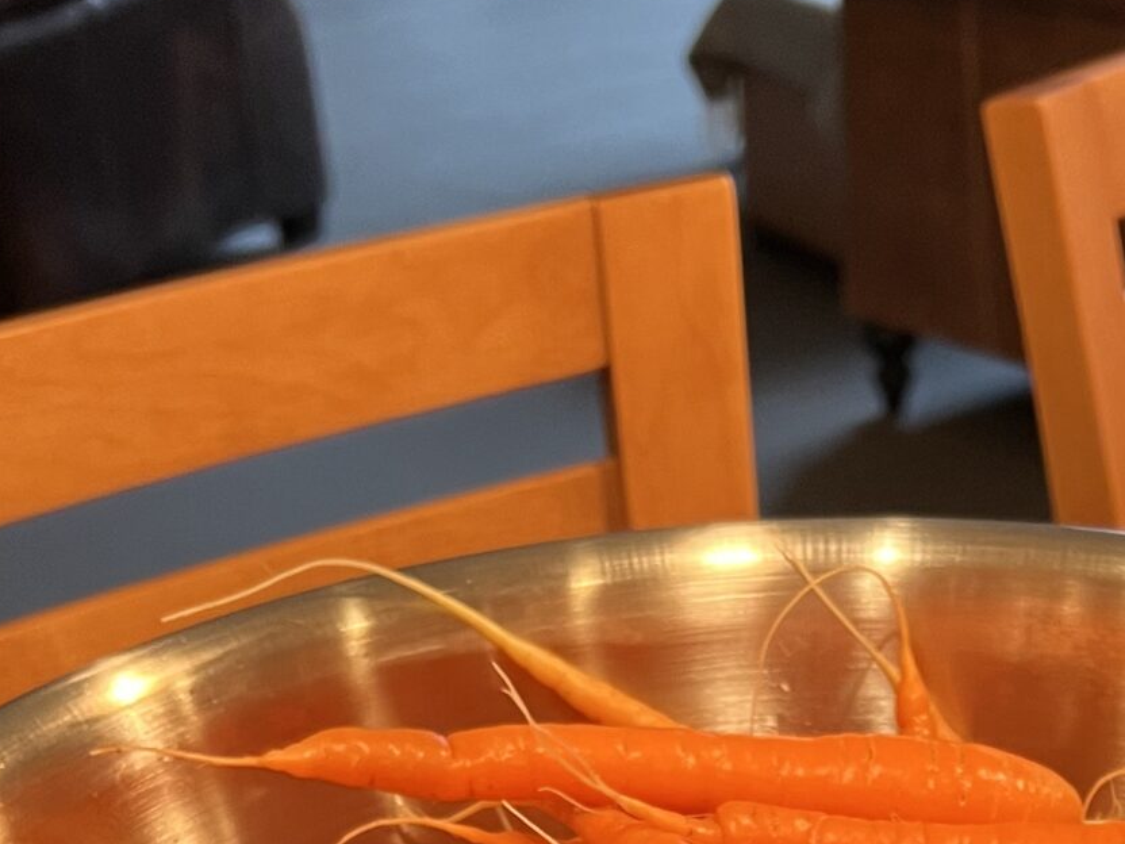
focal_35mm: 80
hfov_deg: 24.1
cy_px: 1300
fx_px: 2600
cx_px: 865
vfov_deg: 16.6
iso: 125
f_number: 1.5
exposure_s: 1/60
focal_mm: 5.7
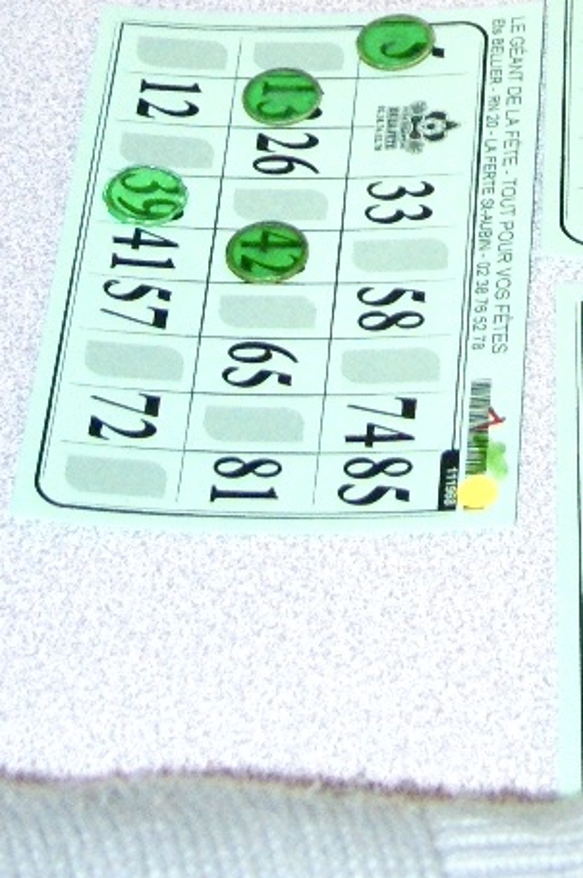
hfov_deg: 7.5
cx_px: 618
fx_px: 4410
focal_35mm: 181
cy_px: -1056
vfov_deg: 10.2
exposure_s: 1/60
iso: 400
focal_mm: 24
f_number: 5.6
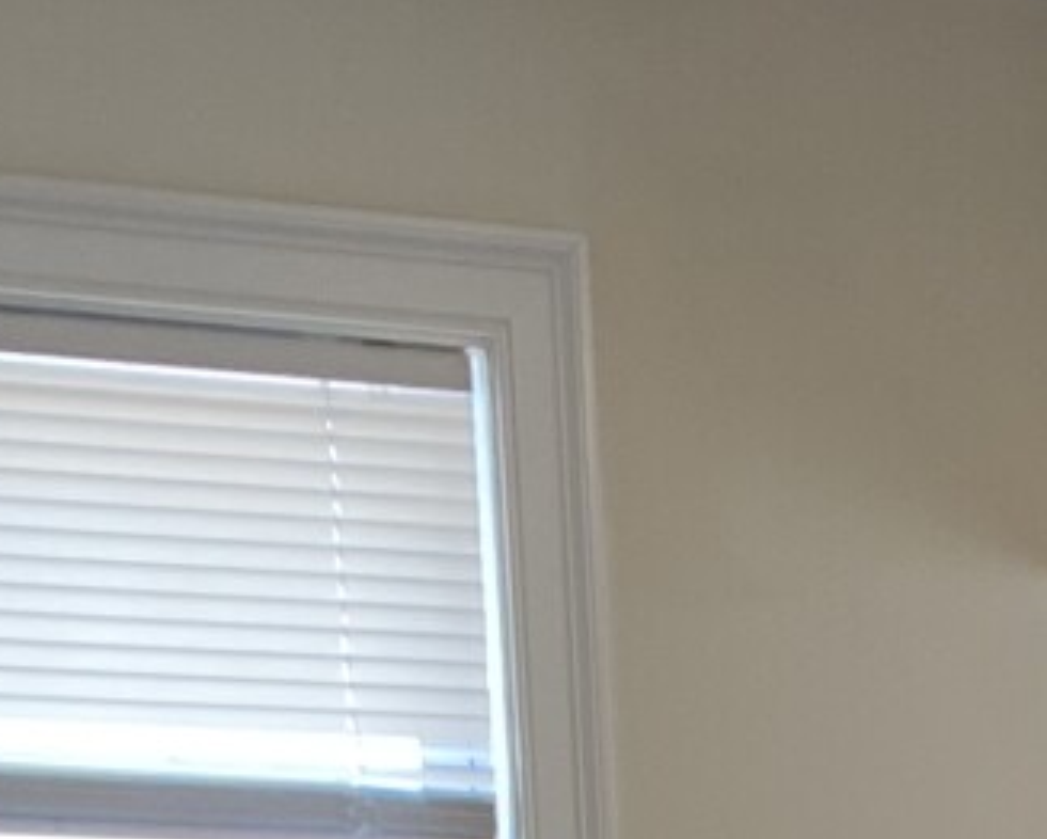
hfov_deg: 12.0
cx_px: 1028
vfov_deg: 8.6
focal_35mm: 159
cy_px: 2200
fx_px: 4930
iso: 64
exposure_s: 1/60
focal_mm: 4.25
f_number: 1.8
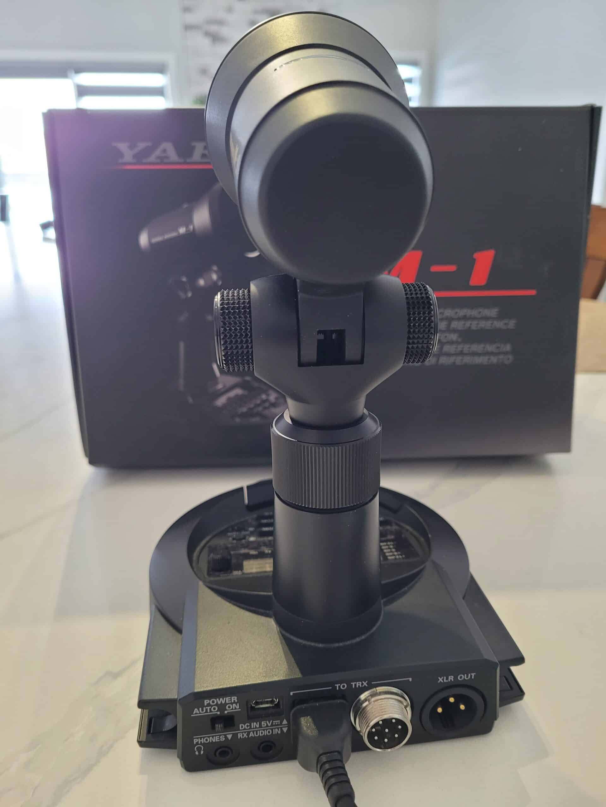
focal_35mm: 26
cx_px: 303
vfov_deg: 67.3
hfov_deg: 53.1
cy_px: 404
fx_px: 607
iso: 250
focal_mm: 5.4
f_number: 1.8
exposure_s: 1/40
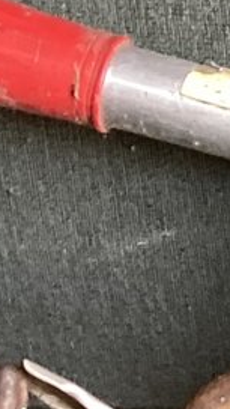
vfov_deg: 11.4
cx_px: 803
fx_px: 2038
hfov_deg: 5.8
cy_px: 384
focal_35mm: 188
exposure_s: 1/50
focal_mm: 3.3
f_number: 2.4
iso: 160
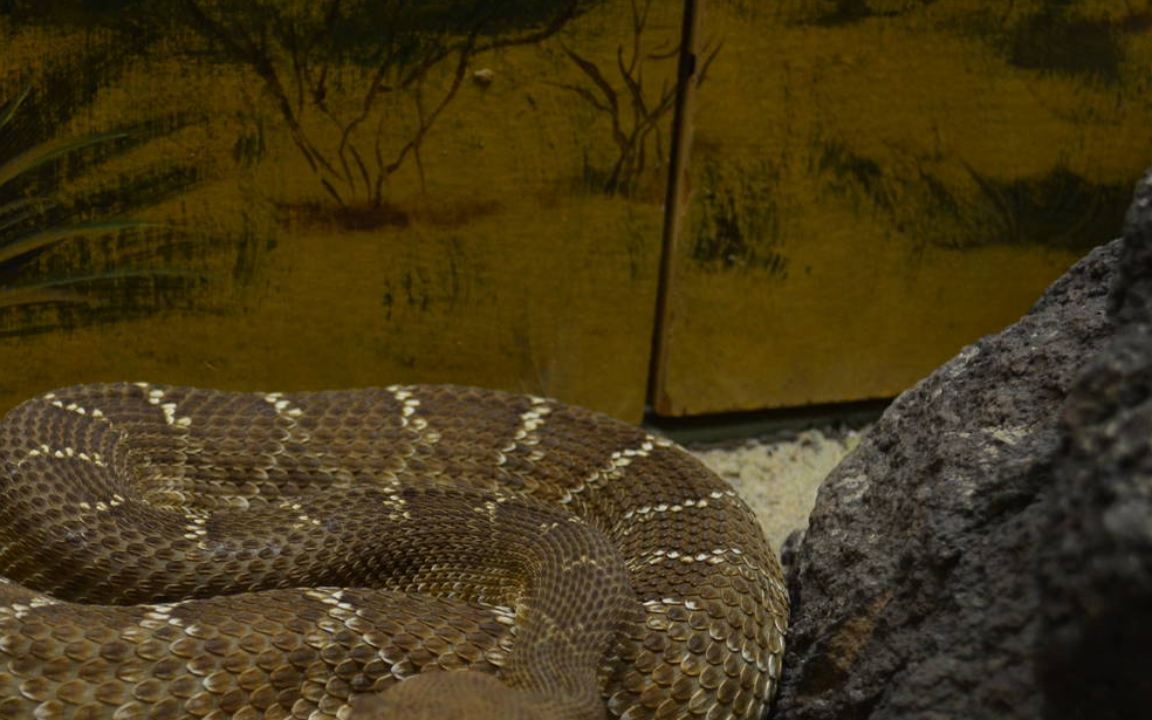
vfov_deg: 14.9
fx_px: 2726
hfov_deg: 23.7
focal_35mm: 87
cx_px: 355
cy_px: 590
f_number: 5
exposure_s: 1/40
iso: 800
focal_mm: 35
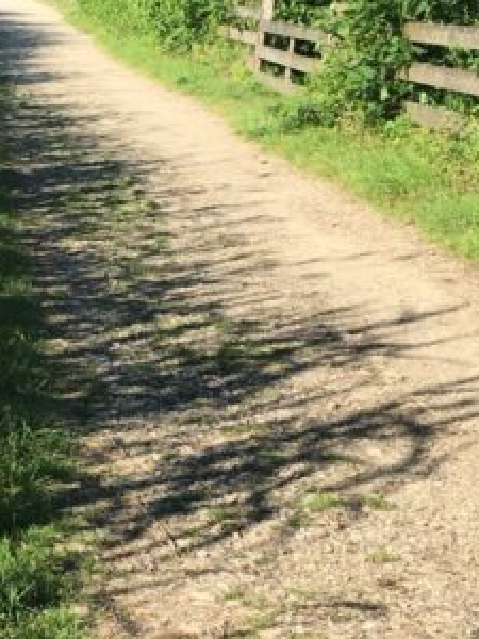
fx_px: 1827
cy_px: 228
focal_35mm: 99
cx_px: -49
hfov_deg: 14.6
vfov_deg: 19.8
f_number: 2.2
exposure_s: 1/836
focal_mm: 4.15
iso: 25
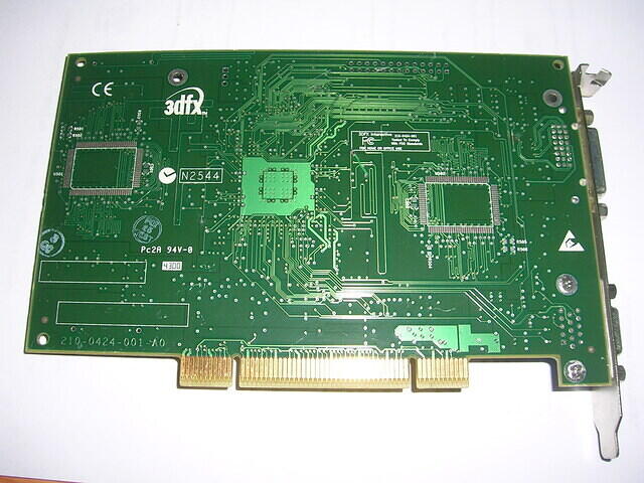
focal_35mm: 35
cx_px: 322
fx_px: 651
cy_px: 242
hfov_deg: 52.6
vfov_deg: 40.7
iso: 50
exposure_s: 1/60.1
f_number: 4.8
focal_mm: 5.4
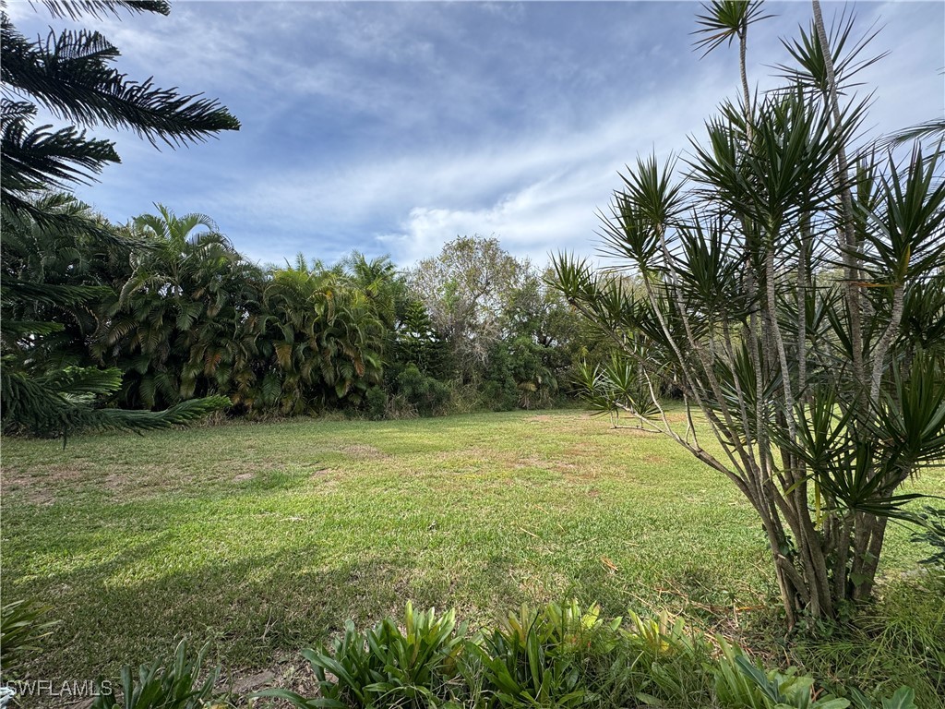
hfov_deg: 102.1
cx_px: 472
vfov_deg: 85.7
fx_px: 382
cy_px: 354
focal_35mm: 14
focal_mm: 2.22
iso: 50
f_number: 2.2
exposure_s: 1/1048
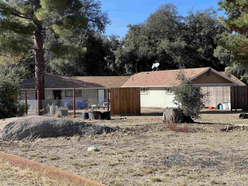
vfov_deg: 19.1
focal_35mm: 77
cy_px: 93
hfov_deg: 25.3
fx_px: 552
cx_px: 124
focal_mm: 9
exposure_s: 1/433
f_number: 2.8
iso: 32
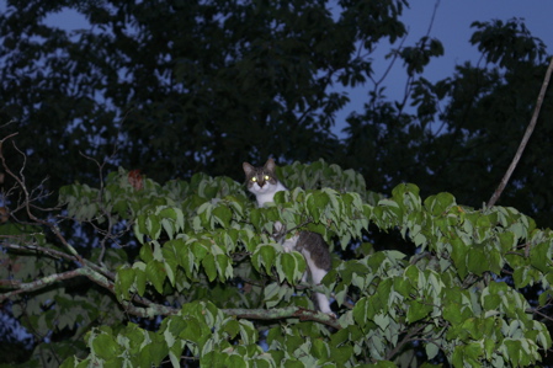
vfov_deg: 13.0
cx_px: 276
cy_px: 184
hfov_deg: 19.5
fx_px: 1612
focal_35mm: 105
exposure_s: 1/125
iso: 400
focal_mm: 70
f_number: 5.6
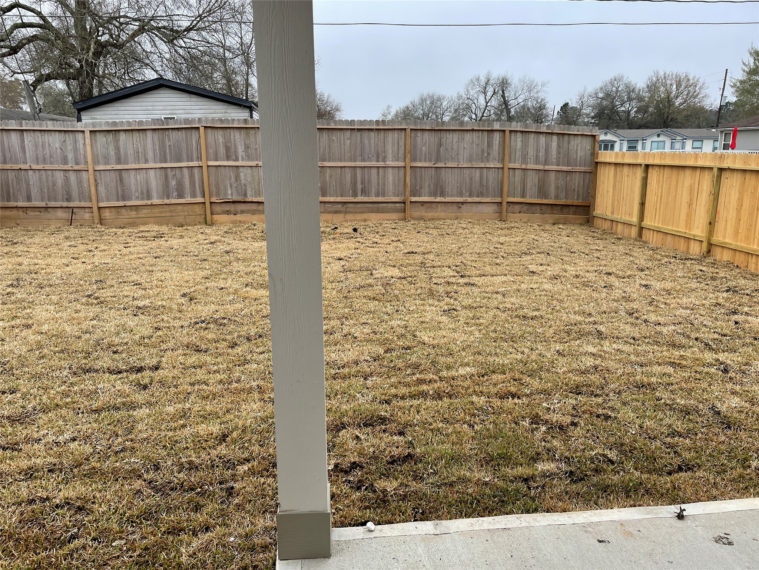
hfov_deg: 67.3
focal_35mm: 26
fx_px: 570
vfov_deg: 53.1
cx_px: 380
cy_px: 285
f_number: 1.6
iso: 32
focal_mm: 4.2
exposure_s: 1/855
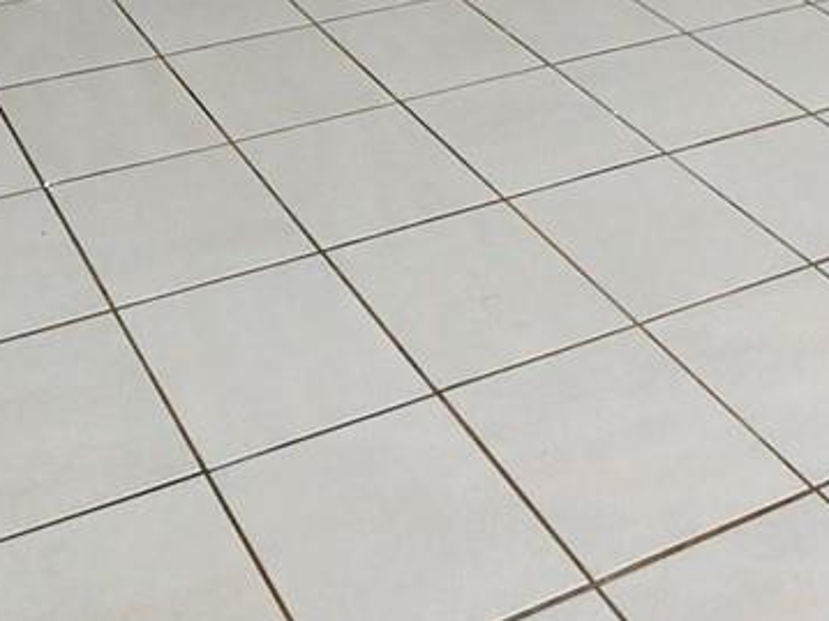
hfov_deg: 33.0
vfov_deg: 17.2
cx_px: 300
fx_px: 1389
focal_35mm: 58
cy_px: -667
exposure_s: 1/60.2
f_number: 2.2
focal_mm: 2.2
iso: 125
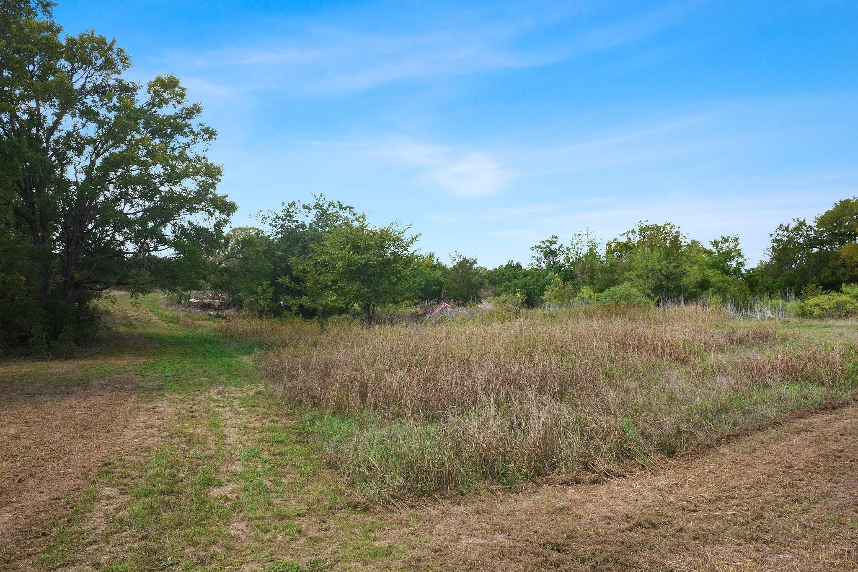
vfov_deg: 57.2
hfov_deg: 78.6
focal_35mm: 22
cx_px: 429
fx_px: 524
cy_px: 286
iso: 100
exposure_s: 1/1000
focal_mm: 8.38
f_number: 2.8
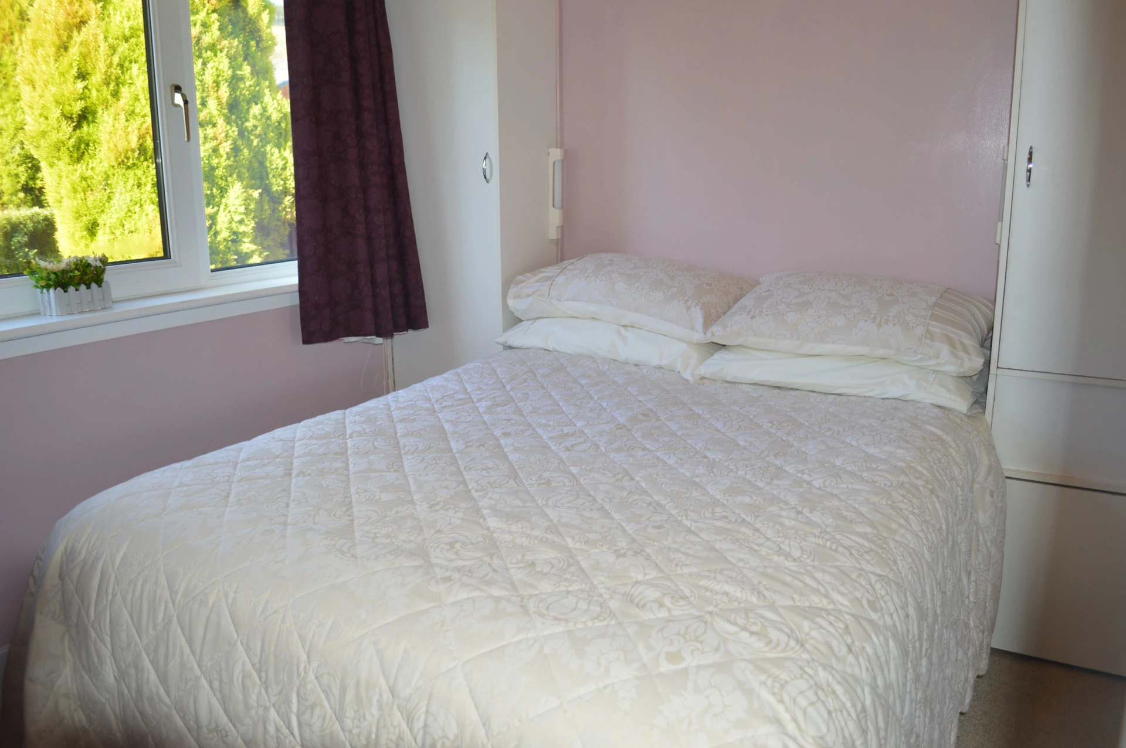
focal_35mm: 27
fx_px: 844
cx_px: 563
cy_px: 374
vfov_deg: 47.8
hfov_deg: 67.4
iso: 100
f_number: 3.5
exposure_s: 1/60
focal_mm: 18
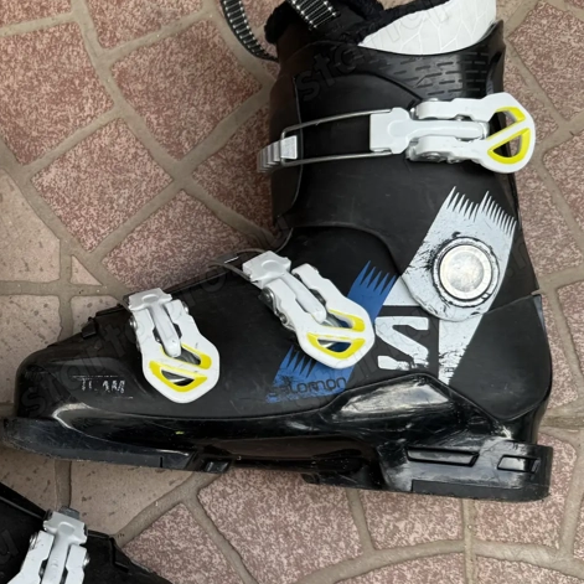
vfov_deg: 37.5
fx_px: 859
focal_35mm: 45
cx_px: 43
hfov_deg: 35.1
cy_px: 336
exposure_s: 1/121
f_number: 1.78
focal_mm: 6.76
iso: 160
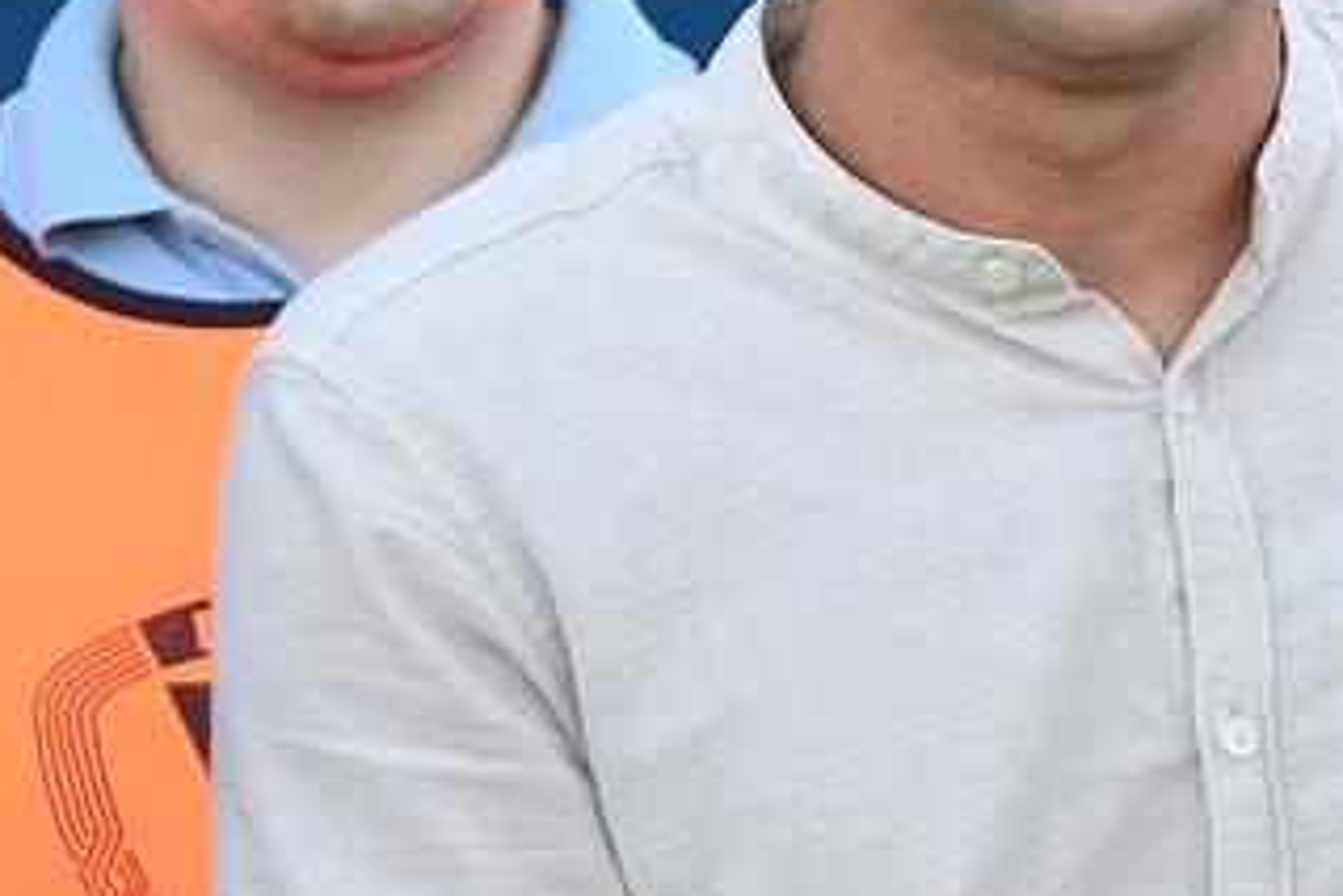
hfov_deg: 3.9
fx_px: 19631
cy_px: 837
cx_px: 1937
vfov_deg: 2.6
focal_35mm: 526
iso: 800
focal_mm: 105
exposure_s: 1/1250
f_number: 5
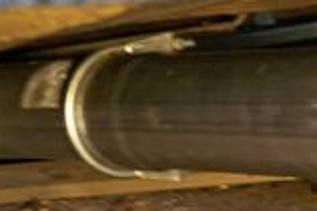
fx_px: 1319
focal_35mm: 150
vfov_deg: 9.0
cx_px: 231
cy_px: 238
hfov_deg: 13.7
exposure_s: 1/30
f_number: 3.1
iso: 200
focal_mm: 7.9
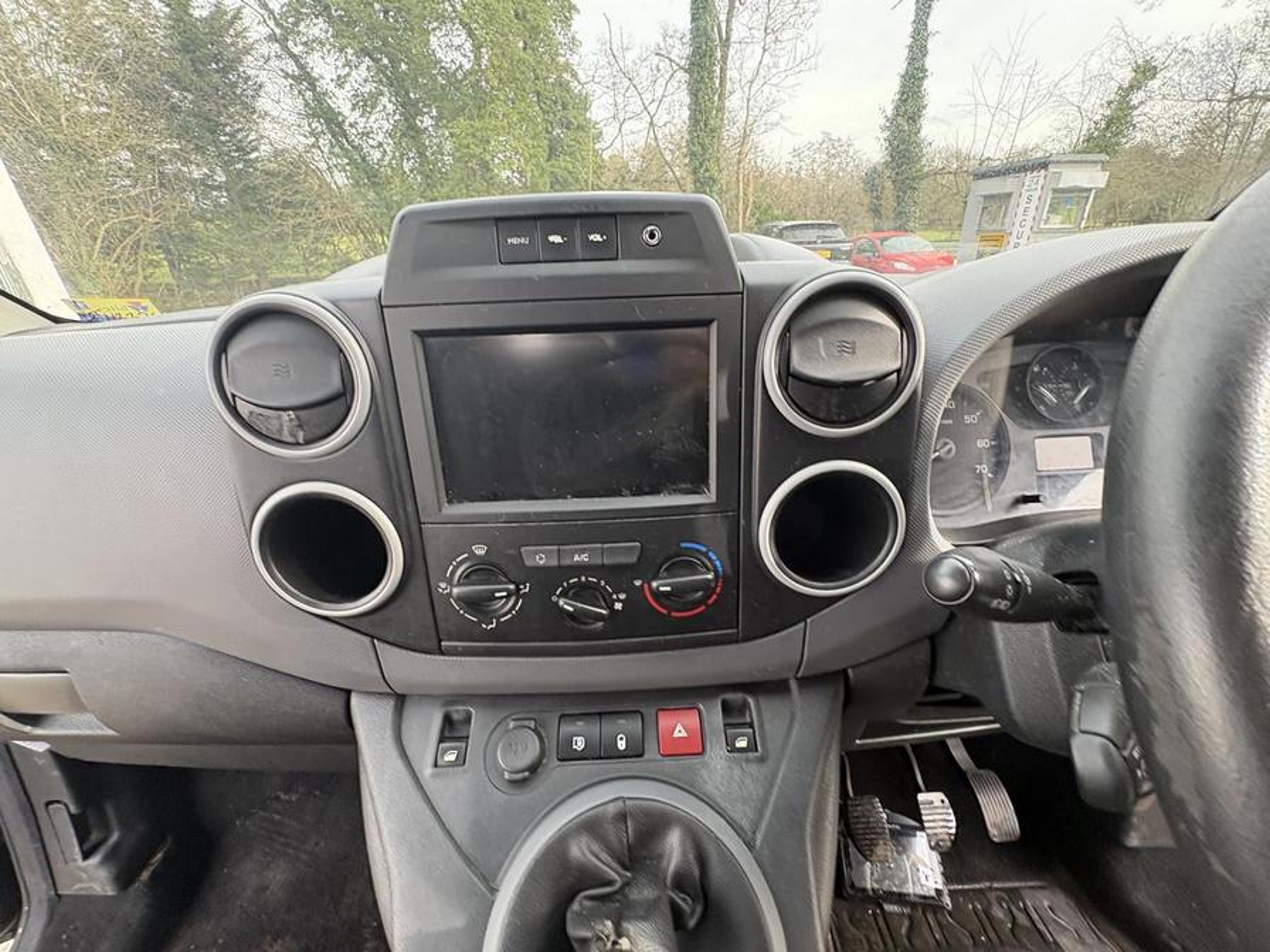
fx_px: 514
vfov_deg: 85.7
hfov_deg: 102.1
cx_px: 635
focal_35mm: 14
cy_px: 476
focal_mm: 2.22
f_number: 2.2
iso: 125
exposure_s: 1/99
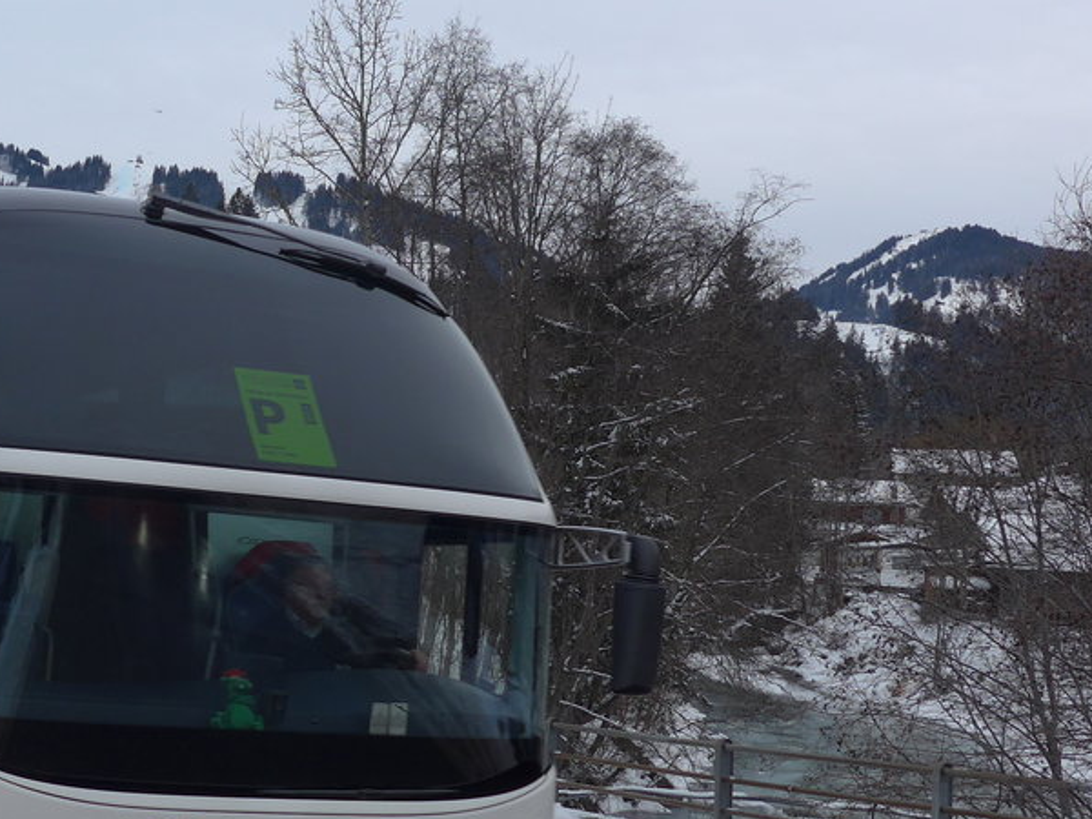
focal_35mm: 58
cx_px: 133
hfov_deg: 31.8
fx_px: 1830
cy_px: 437
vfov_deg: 25.2
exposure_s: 1/200
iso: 80
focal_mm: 6
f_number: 2.8
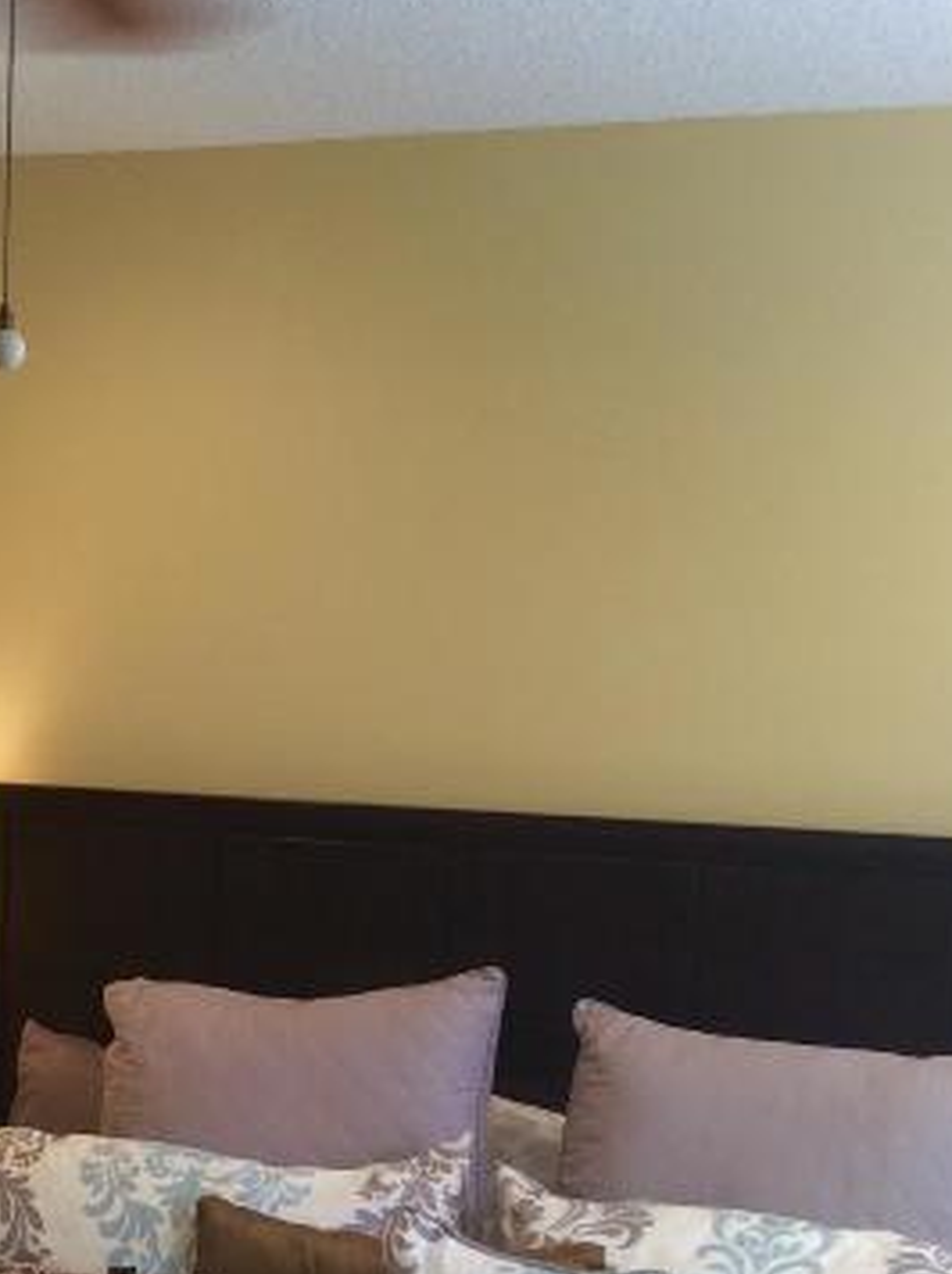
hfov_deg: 20.9
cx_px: 138
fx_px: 2536
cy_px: 780
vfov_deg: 28.1
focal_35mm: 69
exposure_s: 1/24
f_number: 2.4
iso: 32
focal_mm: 3.3
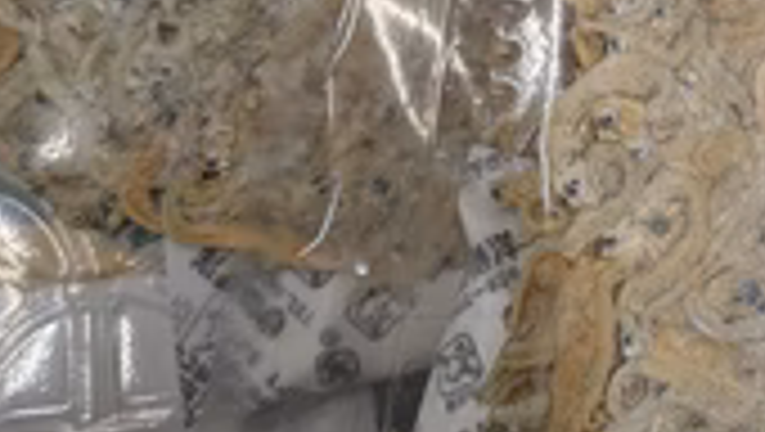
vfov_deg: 18.3
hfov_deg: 31.6
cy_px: -9
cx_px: 657
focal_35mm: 64
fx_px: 1299
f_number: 1.89
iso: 47
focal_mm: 5.43
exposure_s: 1/120
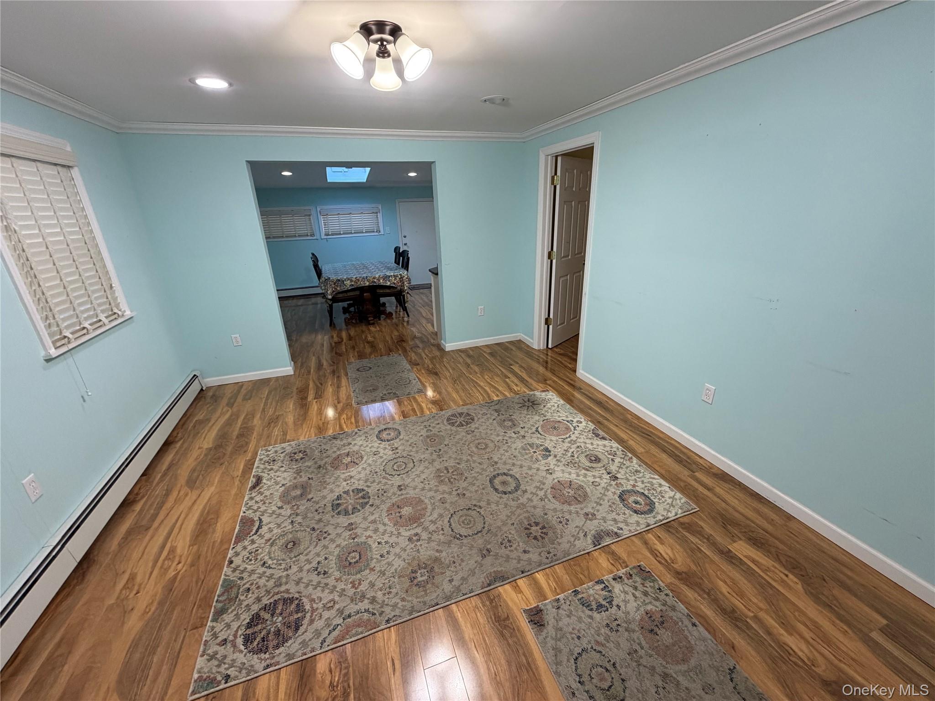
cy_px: 350
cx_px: 468
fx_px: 378
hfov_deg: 102.1
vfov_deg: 85.7
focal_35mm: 14
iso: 250
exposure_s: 1/120
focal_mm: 2.22
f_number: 2.2
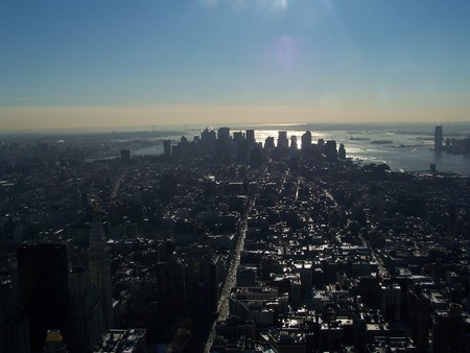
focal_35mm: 38
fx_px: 516
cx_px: 235
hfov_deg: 49.0
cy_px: 176
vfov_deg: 37.8
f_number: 5.6
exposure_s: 1/1600
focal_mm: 6.3
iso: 80
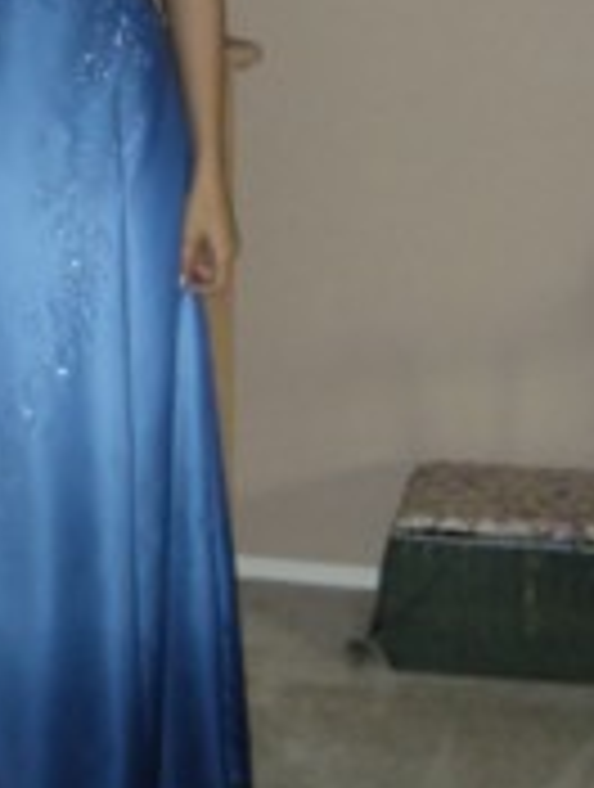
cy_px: 50
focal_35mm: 104
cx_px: -18
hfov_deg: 14.0
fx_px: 2371
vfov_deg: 18.5
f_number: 3.1
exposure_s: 1/60
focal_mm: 6.3
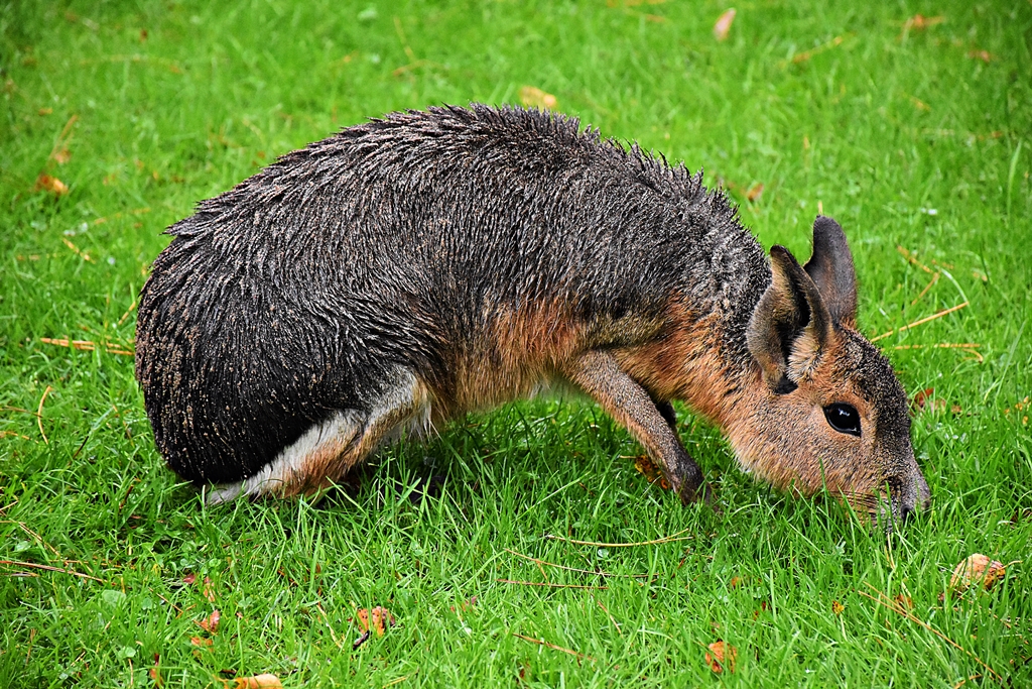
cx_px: 516
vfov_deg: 6.5
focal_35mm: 210
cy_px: 344
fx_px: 6020
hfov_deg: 9.8
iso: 5600
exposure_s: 1/500
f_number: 5.6
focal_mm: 140
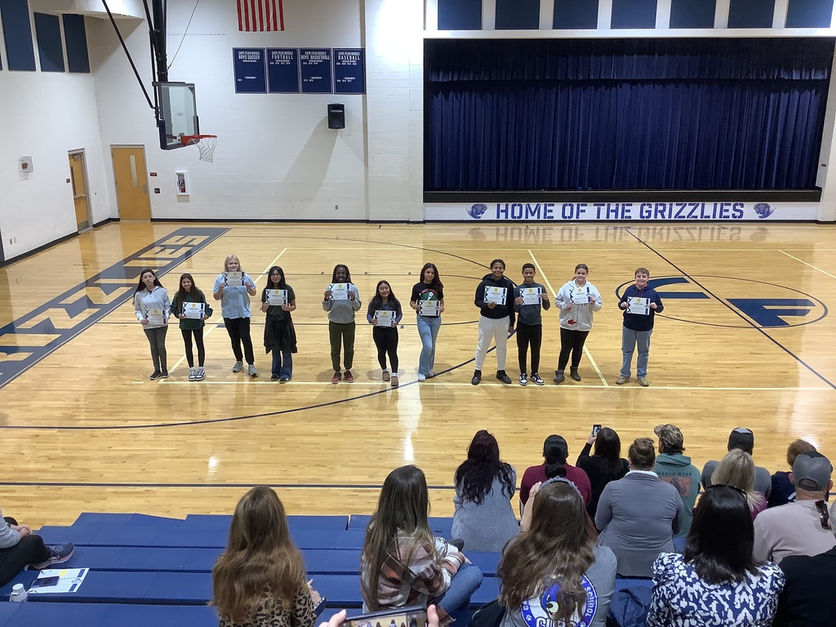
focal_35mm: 31
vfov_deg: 45.4
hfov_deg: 58.4
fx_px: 749
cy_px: 314
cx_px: 418
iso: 80
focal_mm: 3.3
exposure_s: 1/60
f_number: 2.4
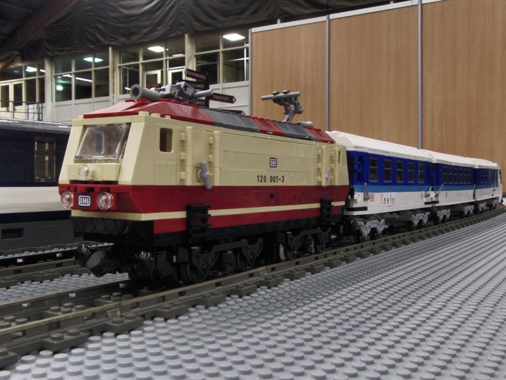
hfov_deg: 45.8
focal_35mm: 41
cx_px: 253
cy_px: 190
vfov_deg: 35.1
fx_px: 599
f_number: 7.1
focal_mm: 7.2
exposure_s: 1
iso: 100
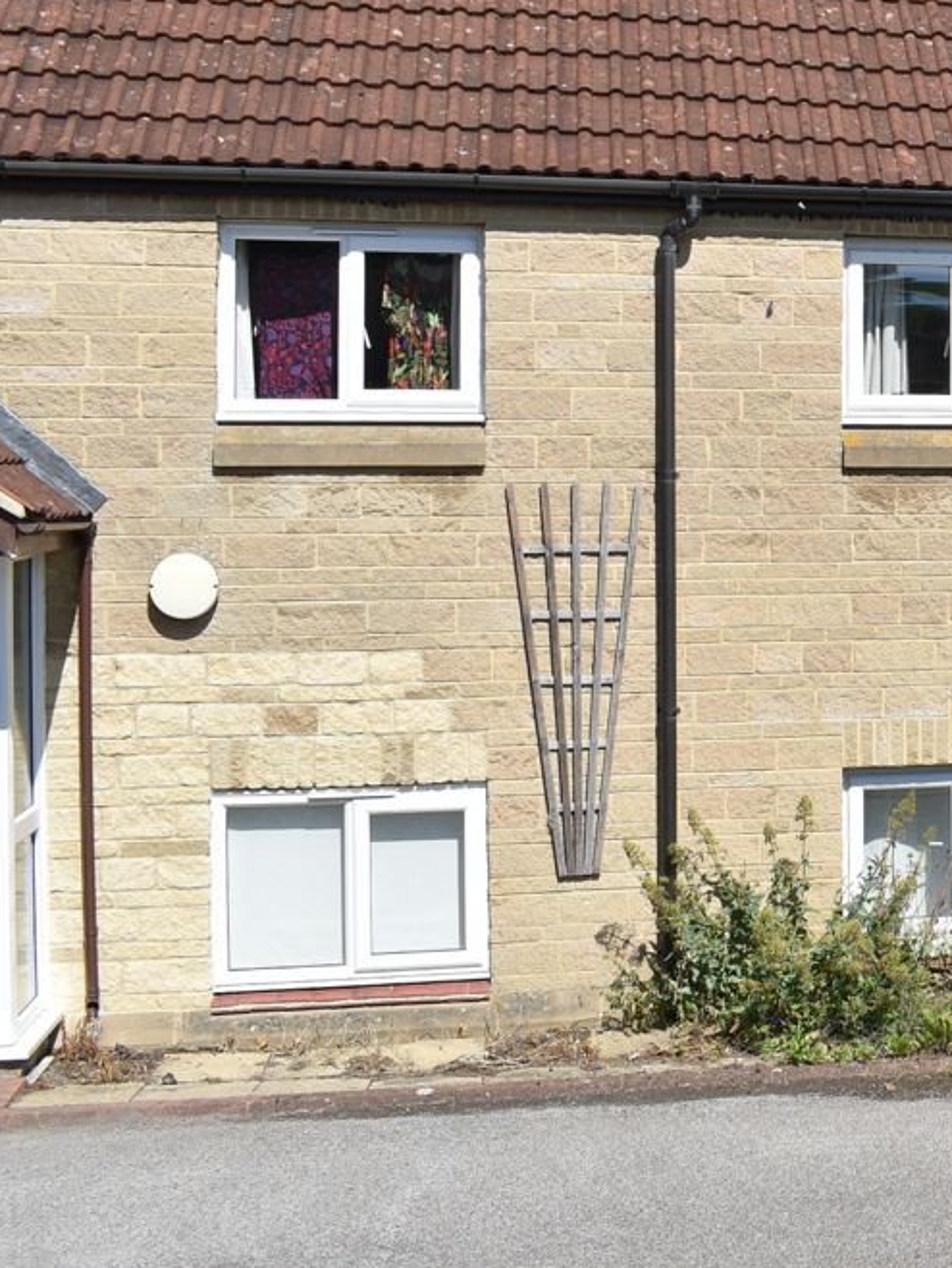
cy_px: 461
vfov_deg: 33.6
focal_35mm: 57
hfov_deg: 22.8
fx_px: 2089
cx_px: 1245
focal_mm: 20
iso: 100
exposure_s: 1/320
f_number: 9
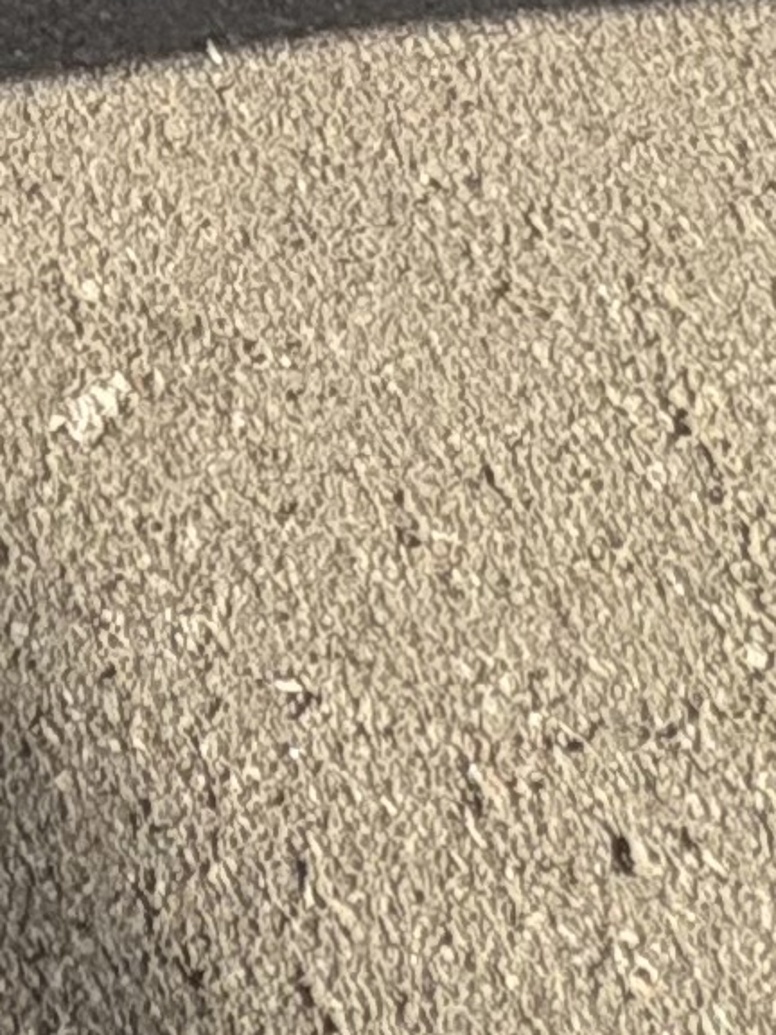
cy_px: -1960
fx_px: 2929
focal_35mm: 98
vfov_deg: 11.8
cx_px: -762
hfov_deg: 13.1
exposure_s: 1/720
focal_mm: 2.22
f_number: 2.2
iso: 64
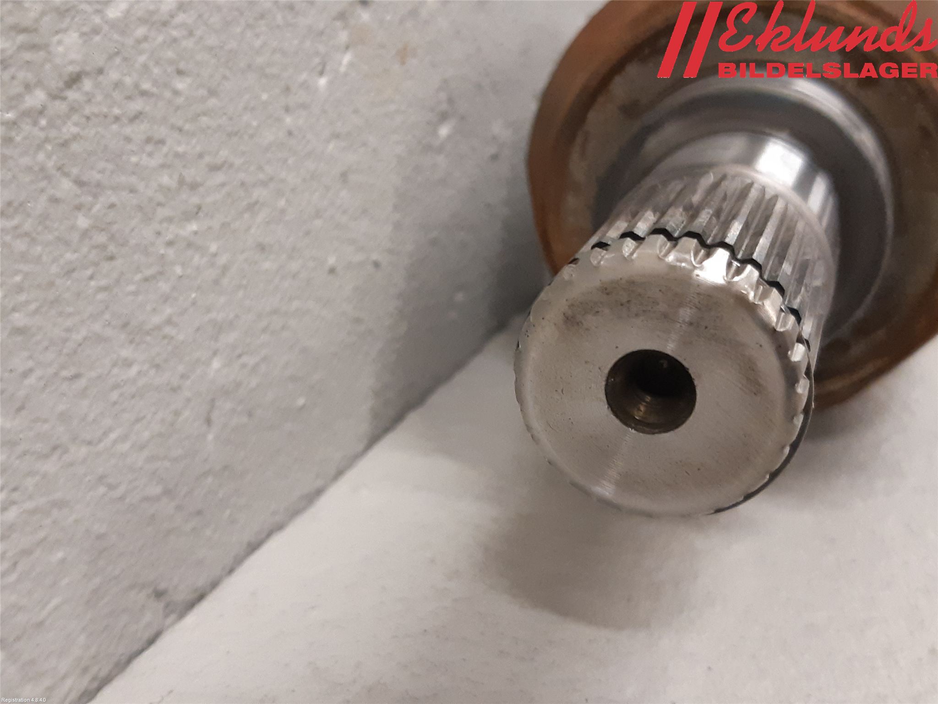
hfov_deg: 67.3
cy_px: 352
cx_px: 469
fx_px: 705
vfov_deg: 53.1
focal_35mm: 26
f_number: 1.7
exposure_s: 1/50
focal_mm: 3.93
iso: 250
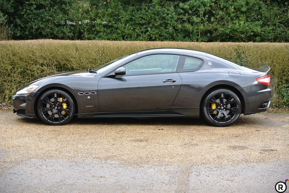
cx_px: 144
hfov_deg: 24.4
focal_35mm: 83
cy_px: 96
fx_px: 667
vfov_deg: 16.5
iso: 110
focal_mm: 30.9
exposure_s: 1/60
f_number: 3.8
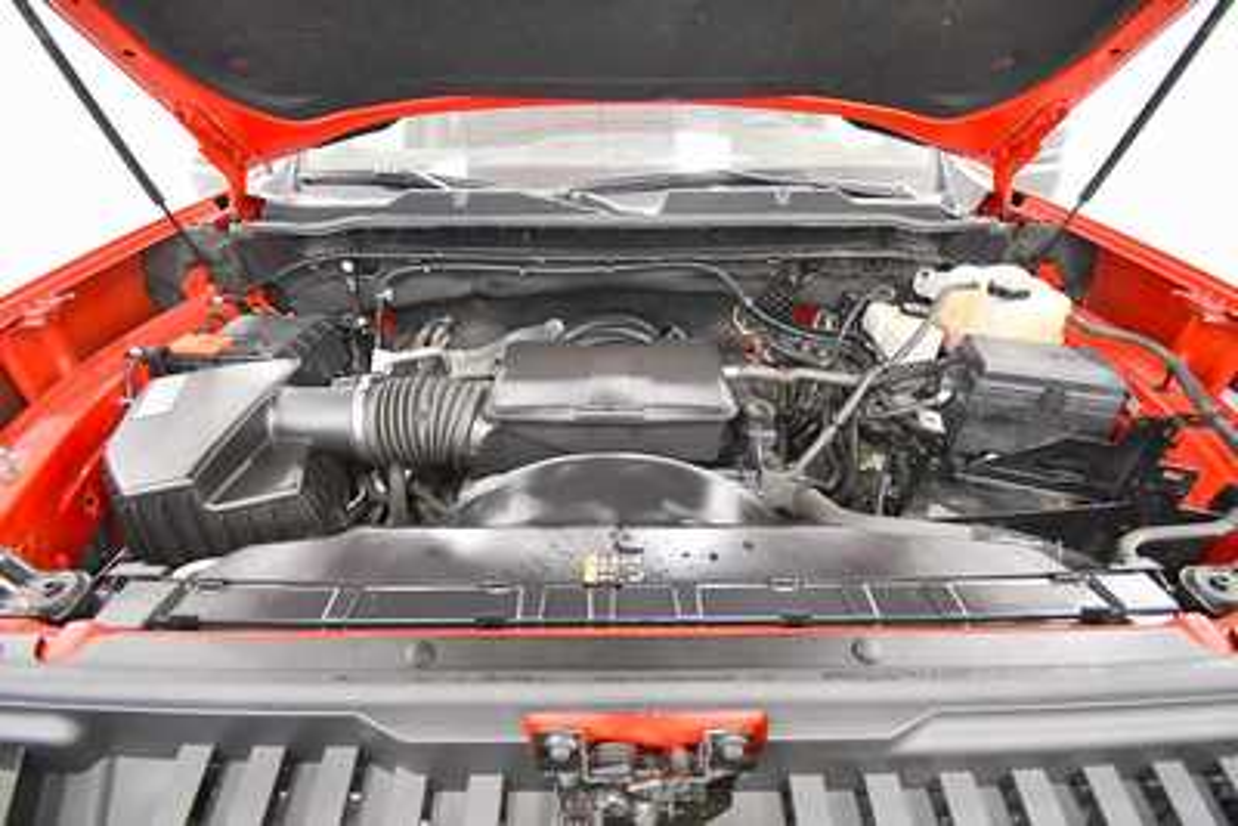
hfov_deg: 100.4
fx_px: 516
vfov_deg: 77.4
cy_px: 413
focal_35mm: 15
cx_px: 619
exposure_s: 1/80
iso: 3200
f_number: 4.5
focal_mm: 10
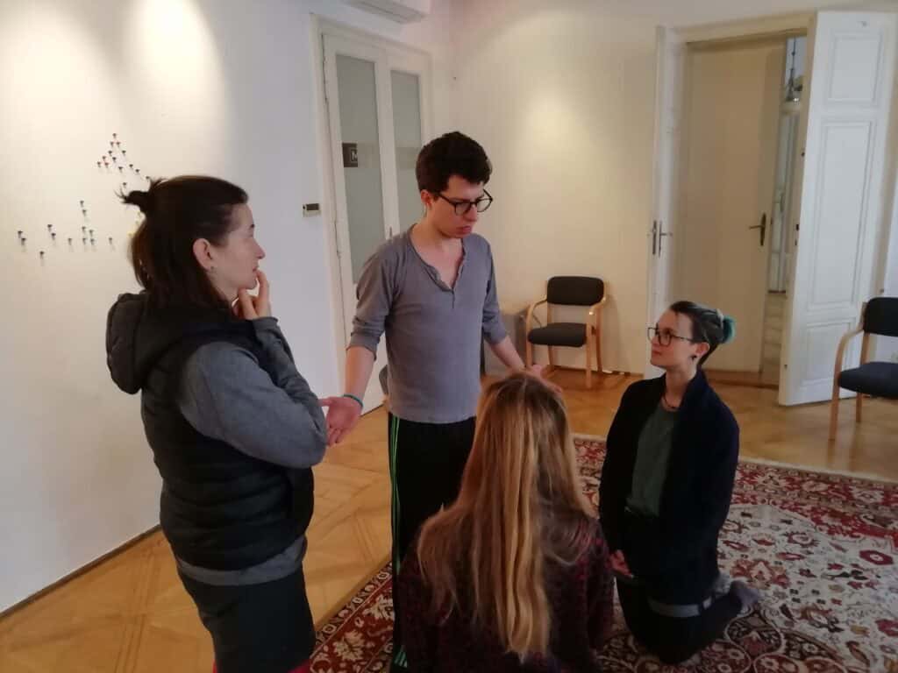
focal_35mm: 26
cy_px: 336
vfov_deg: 53.1
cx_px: 449
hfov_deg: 67.3
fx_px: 674
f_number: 2.2
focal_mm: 3.2
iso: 320
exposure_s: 1/25
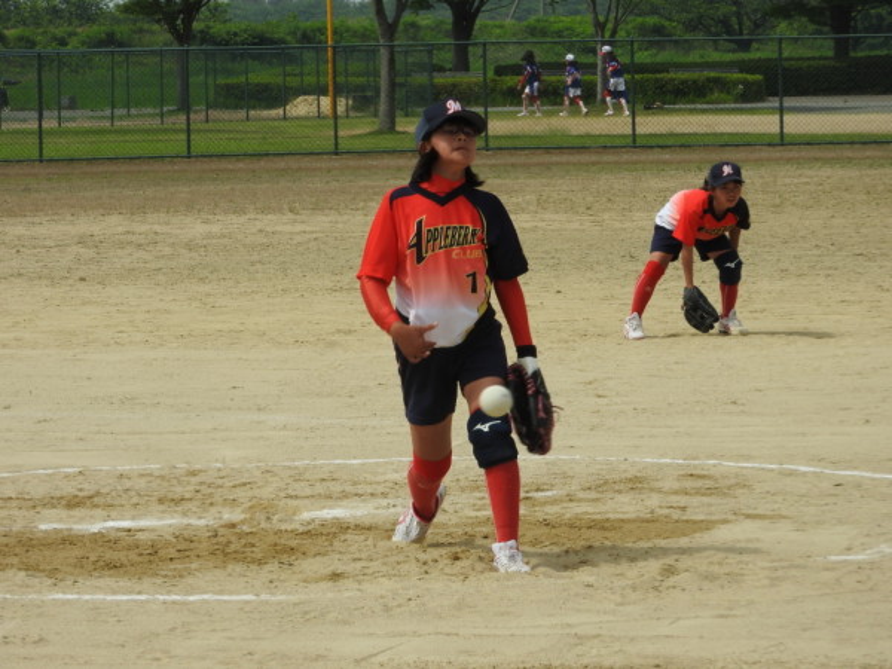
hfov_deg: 9.0
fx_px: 5669
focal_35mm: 220
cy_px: 334
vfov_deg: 6.8
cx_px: 446
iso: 100
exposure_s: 1/1000
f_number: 5.3
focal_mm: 39.4
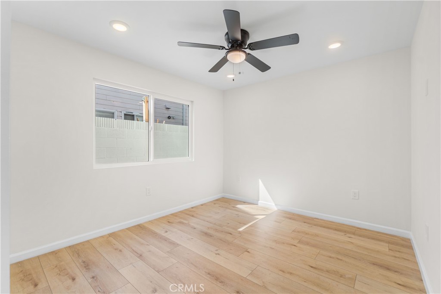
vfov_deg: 77.3
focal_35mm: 15
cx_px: 220
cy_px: 147
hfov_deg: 100.4
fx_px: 184
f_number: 7.1
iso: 100
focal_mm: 10
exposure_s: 1/8
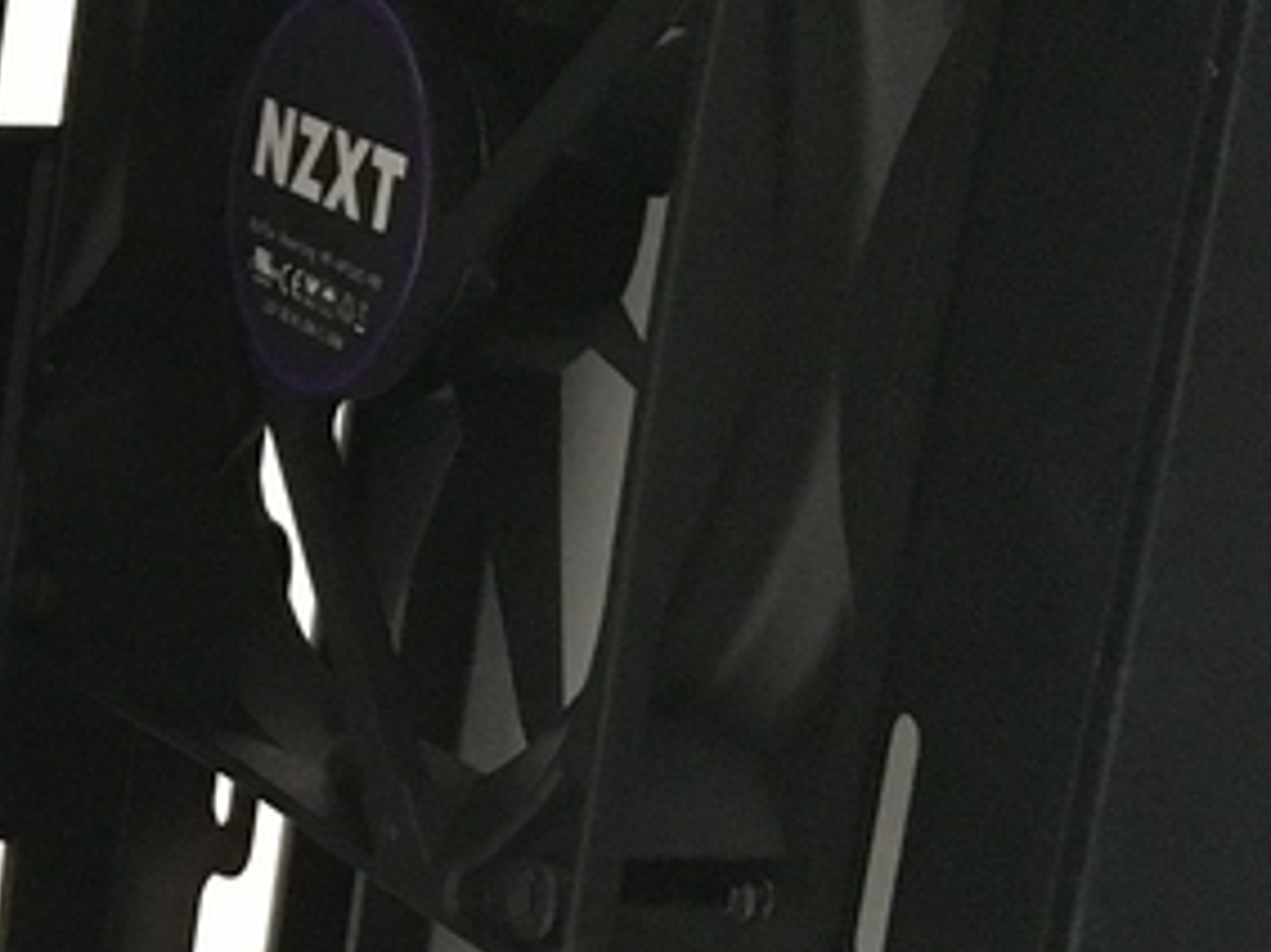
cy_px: 718
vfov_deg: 12.0
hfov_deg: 13.5
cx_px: -1365
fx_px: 4514
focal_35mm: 123
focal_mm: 4.15
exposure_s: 1/20
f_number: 2.2
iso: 200
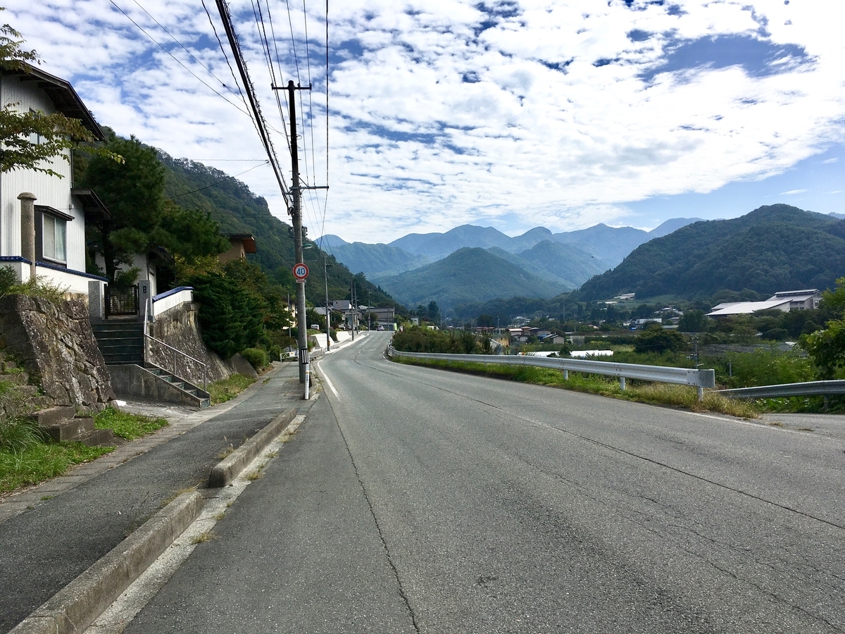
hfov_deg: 61.7
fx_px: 708
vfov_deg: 48.2
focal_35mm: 29
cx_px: 422
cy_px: 317
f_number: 2.2
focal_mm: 4.15
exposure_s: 1/3663
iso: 25
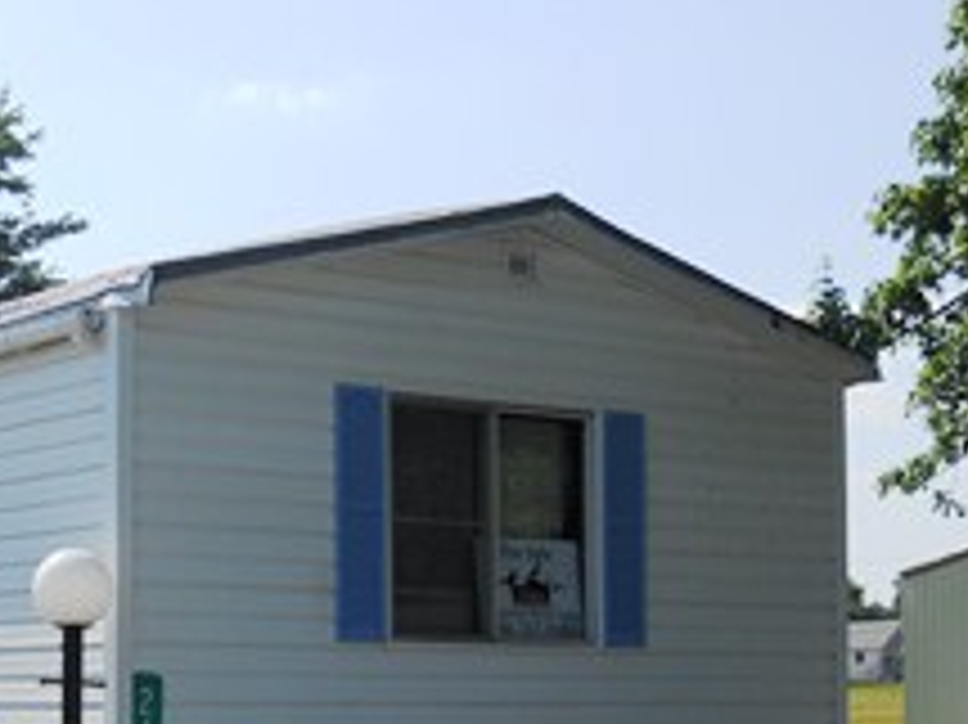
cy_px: 666
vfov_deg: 19.2
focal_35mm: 75
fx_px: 2096
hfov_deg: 25.0
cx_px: 41
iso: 80
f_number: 6
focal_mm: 6.4
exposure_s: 1/320
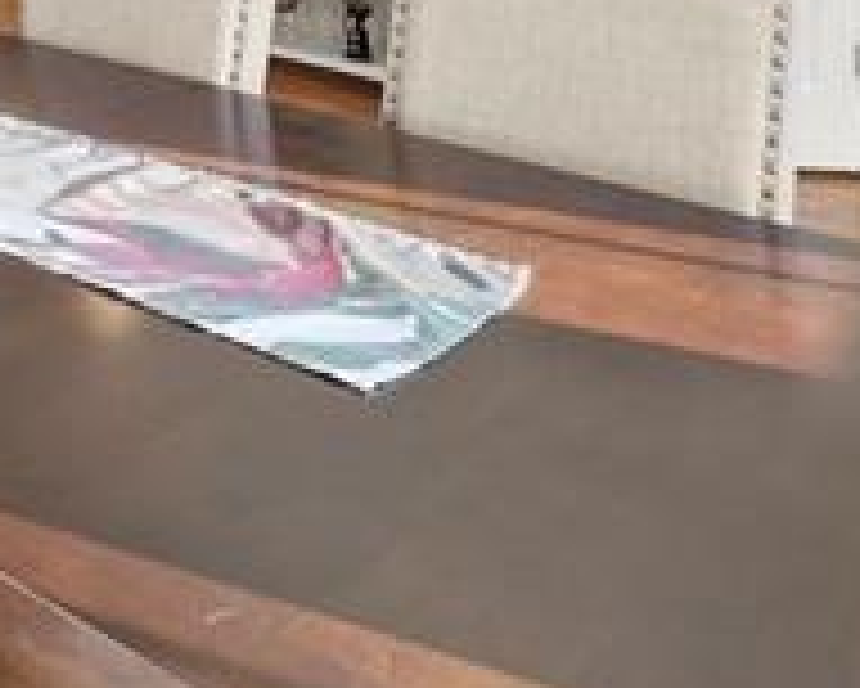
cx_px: -252
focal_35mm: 55
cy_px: -290
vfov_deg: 23.2
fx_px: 1401
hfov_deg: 28.2
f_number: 10
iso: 640
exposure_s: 1/13
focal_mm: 14
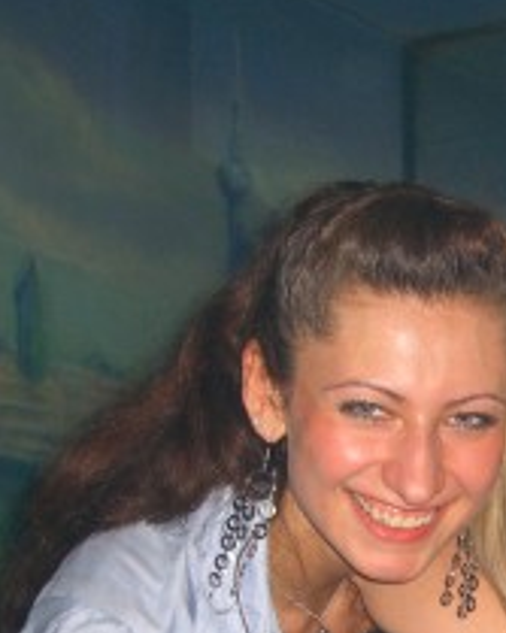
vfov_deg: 14.8
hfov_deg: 11.6
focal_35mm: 129
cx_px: 661
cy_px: 563
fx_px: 2417
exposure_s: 1/60
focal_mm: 9.5
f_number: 3.1
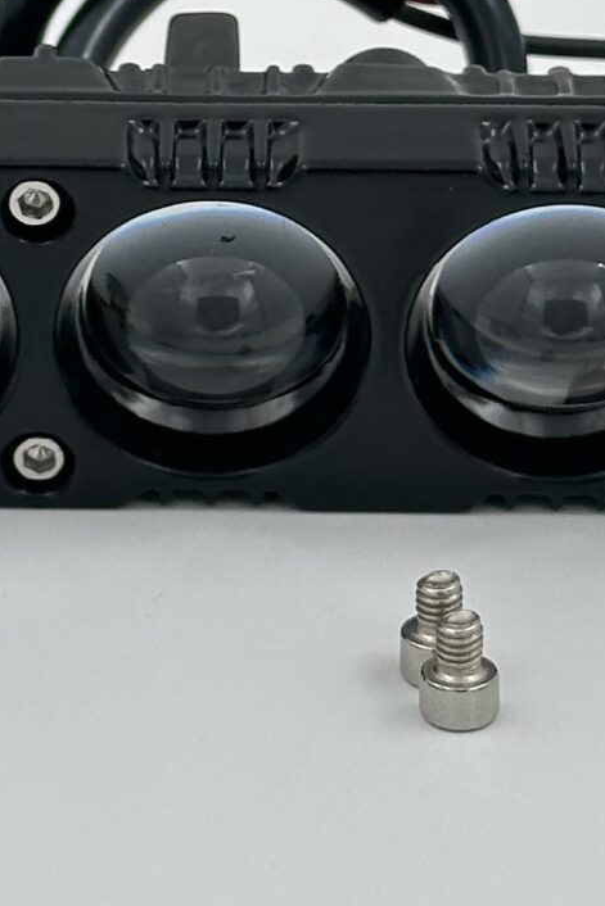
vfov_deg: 11.3
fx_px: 4560
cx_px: 121
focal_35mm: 181
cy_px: 187
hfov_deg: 7.6
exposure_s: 1/363
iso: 64
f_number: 1.78
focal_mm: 6.86
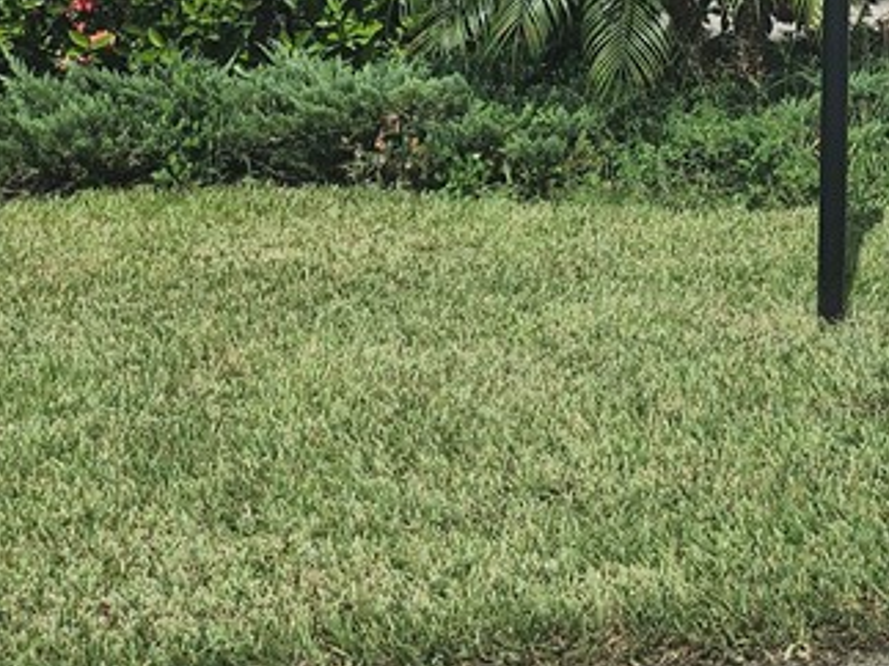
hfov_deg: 25.0
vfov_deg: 17.8
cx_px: 947
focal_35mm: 73
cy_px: -369
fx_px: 1874
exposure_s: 1/1610
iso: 12
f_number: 1.8
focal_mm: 6.4
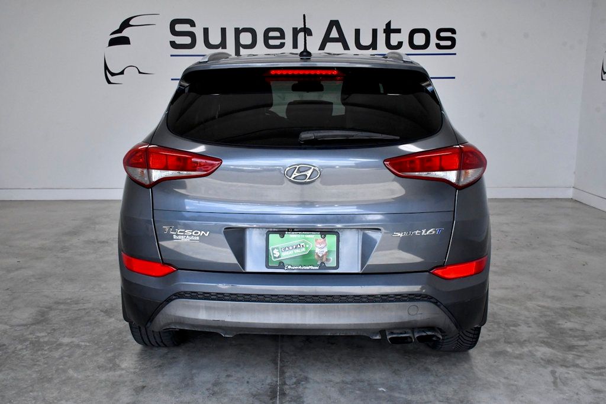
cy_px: 202
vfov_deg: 34.2
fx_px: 657
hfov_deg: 49.5
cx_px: 303
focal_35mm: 39
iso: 2500
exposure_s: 1/640
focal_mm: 26
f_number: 13
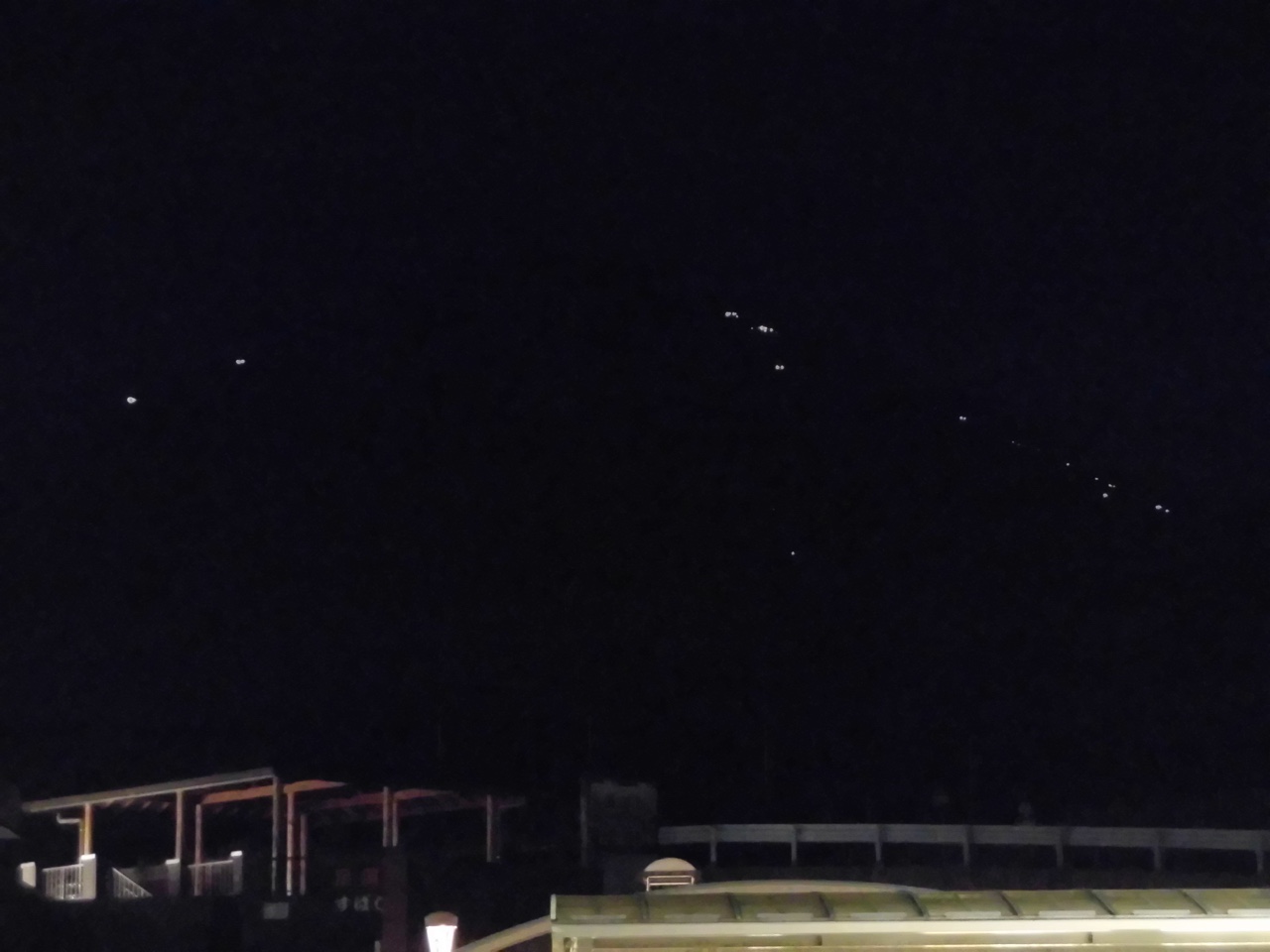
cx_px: 635
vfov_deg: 14.2
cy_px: 476
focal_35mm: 104
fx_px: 3816
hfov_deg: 18.9
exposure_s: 1/2
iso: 1600
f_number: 4.8
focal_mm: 18.63
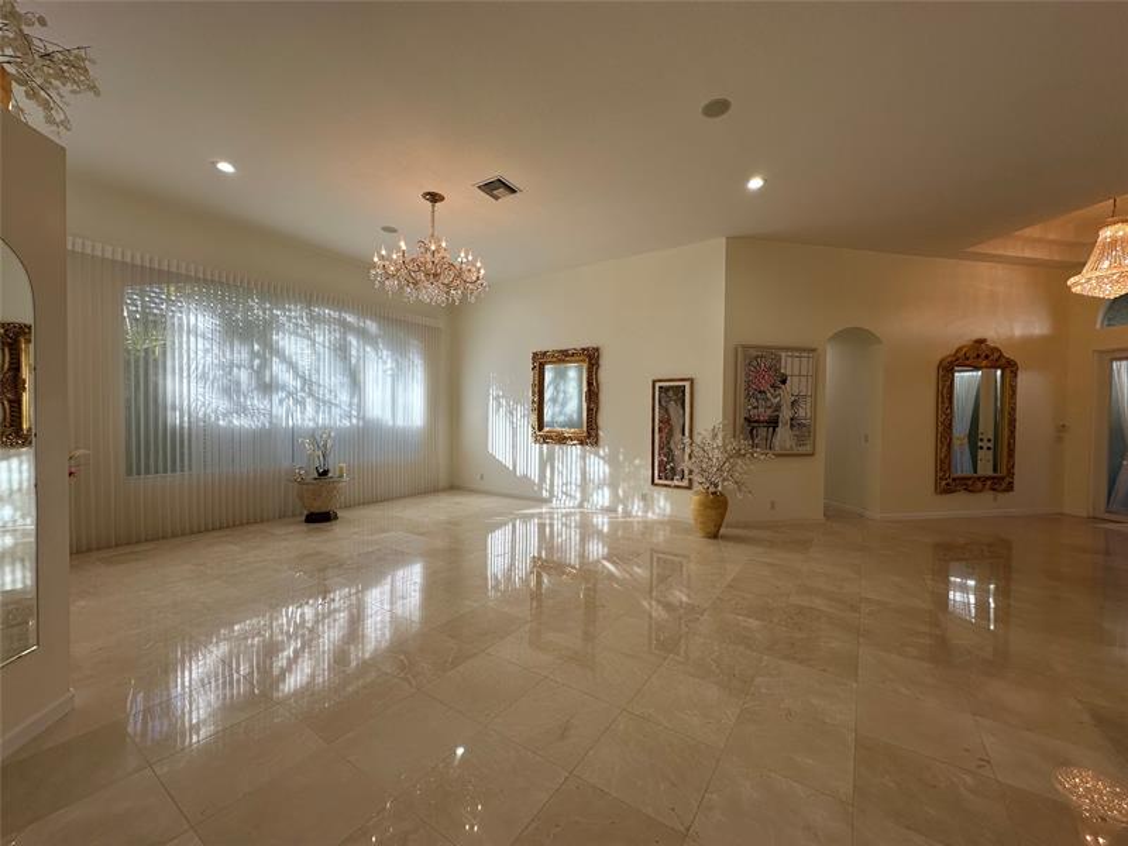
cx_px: 564
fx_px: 456
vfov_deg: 85.7
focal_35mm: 14
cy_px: 423
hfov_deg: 102.1
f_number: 2.2
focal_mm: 2.22
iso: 40
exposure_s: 1/134
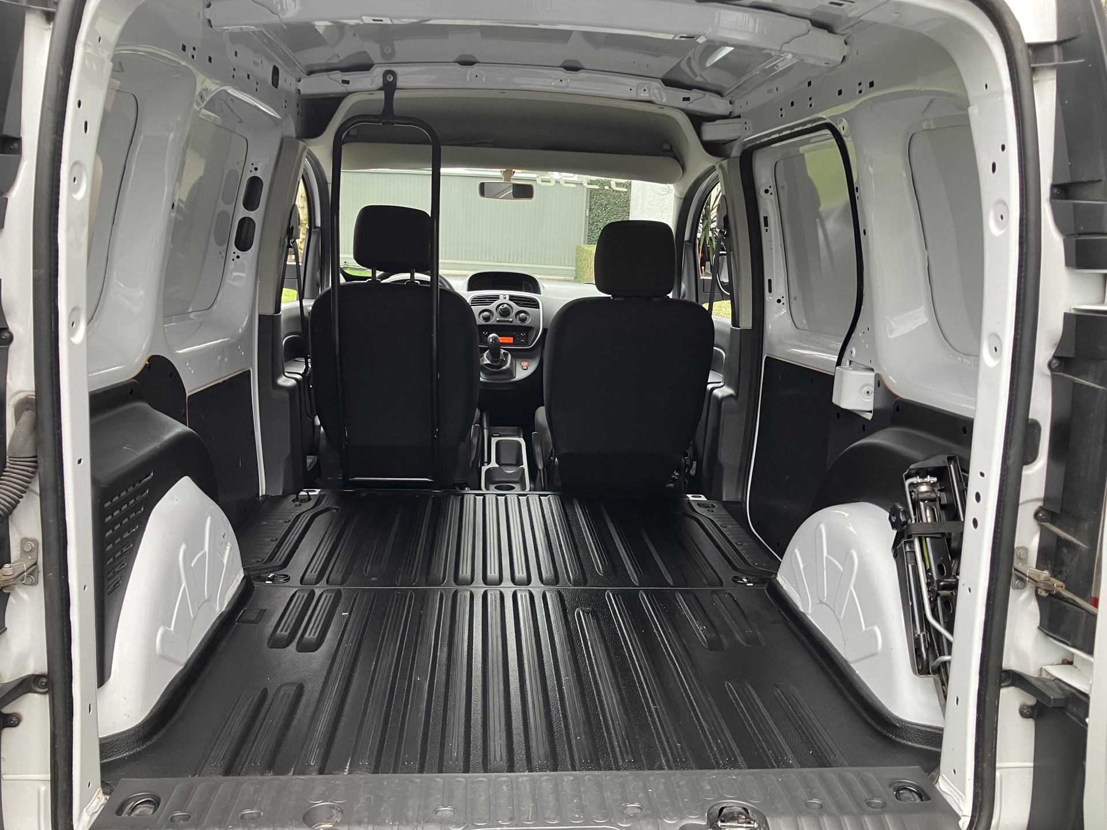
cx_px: 554
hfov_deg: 63.4
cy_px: 415
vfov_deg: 49.7
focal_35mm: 28
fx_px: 895
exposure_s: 1/60
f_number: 1.8
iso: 125
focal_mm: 3.99
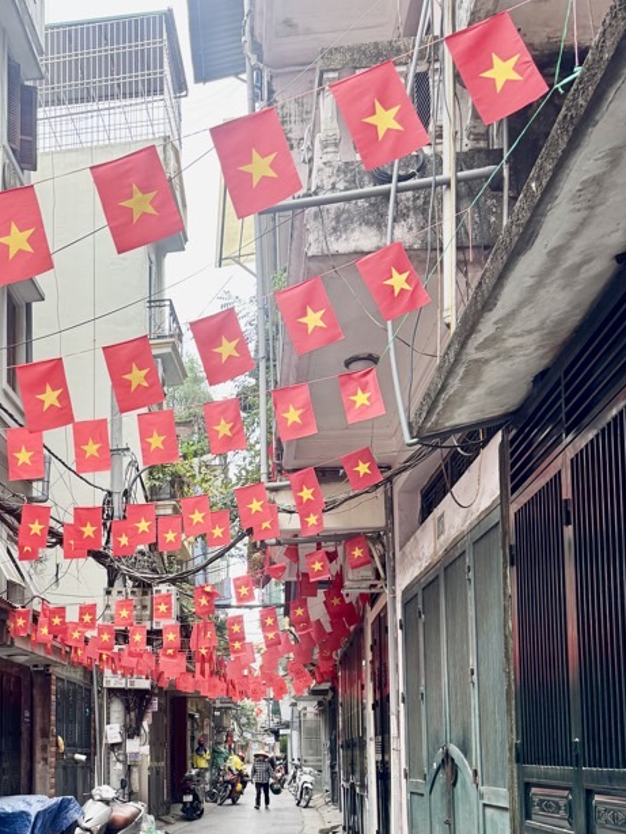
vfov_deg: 44.4
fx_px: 964
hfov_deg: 34.9
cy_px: 672
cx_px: 132
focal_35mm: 40
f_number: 1.78
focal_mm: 6.76
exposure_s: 1/150
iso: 100
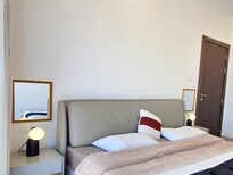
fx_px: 195
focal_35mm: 29
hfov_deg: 54.4
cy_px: 106
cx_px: 206
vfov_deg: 47.9
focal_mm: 1.74
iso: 50
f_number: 2.2
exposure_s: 1/50
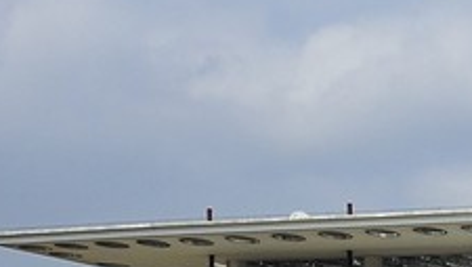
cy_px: 786
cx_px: 1498
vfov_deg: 4.4
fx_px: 3357
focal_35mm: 268
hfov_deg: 7.1
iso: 400
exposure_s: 1/1000
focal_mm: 36
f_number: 9
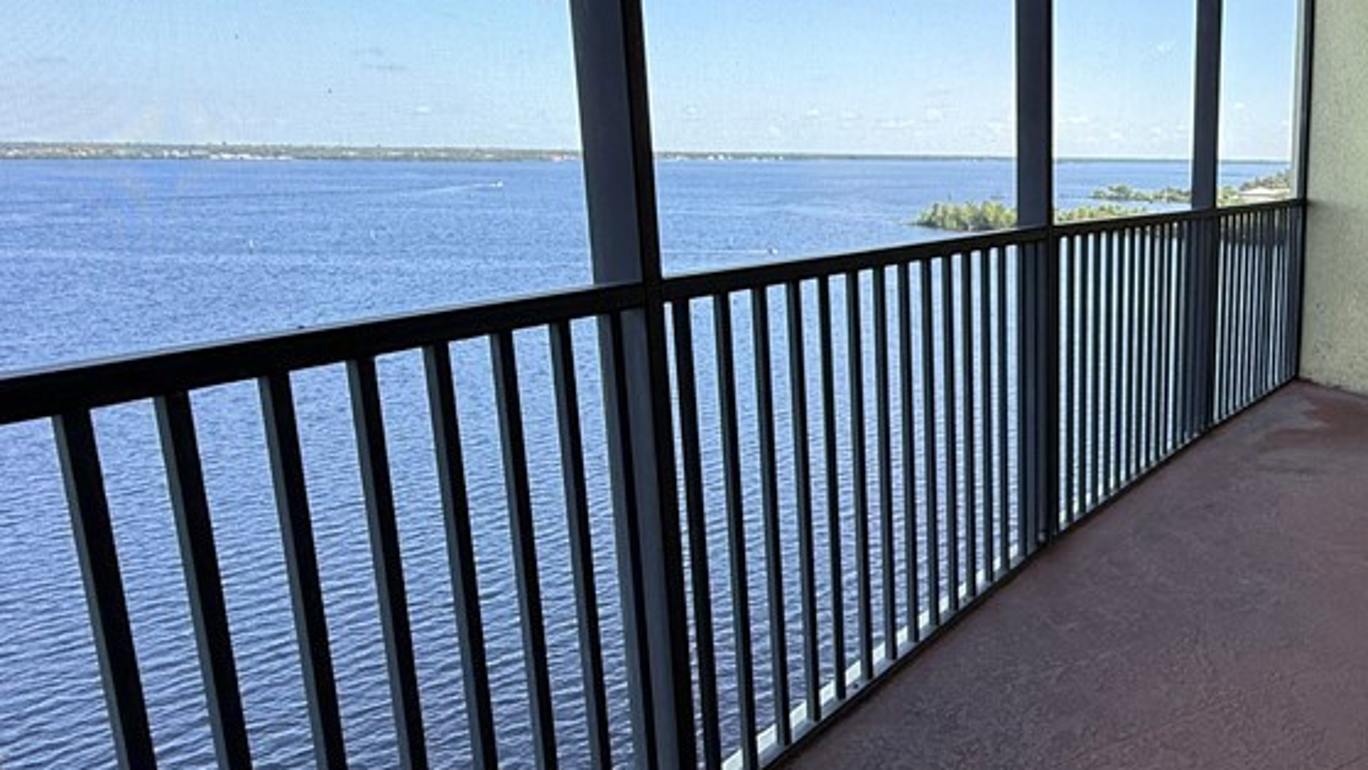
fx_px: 1016
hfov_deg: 61.0
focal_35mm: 28
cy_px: 336
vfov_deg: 41.4
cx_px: 1138
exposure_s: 1/395
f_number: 2.2
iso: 64
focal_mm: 2.22
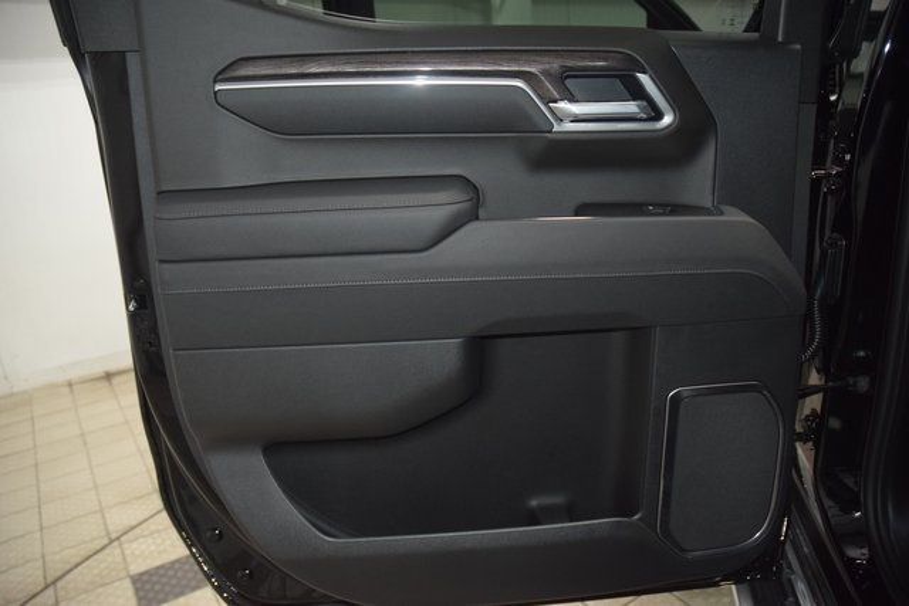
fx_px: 682
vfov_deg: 48.0
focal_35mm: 27
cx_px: 454
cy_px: 303
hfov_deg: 67.4
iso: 2000
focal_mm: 18
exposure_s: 1/125
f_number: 3.5
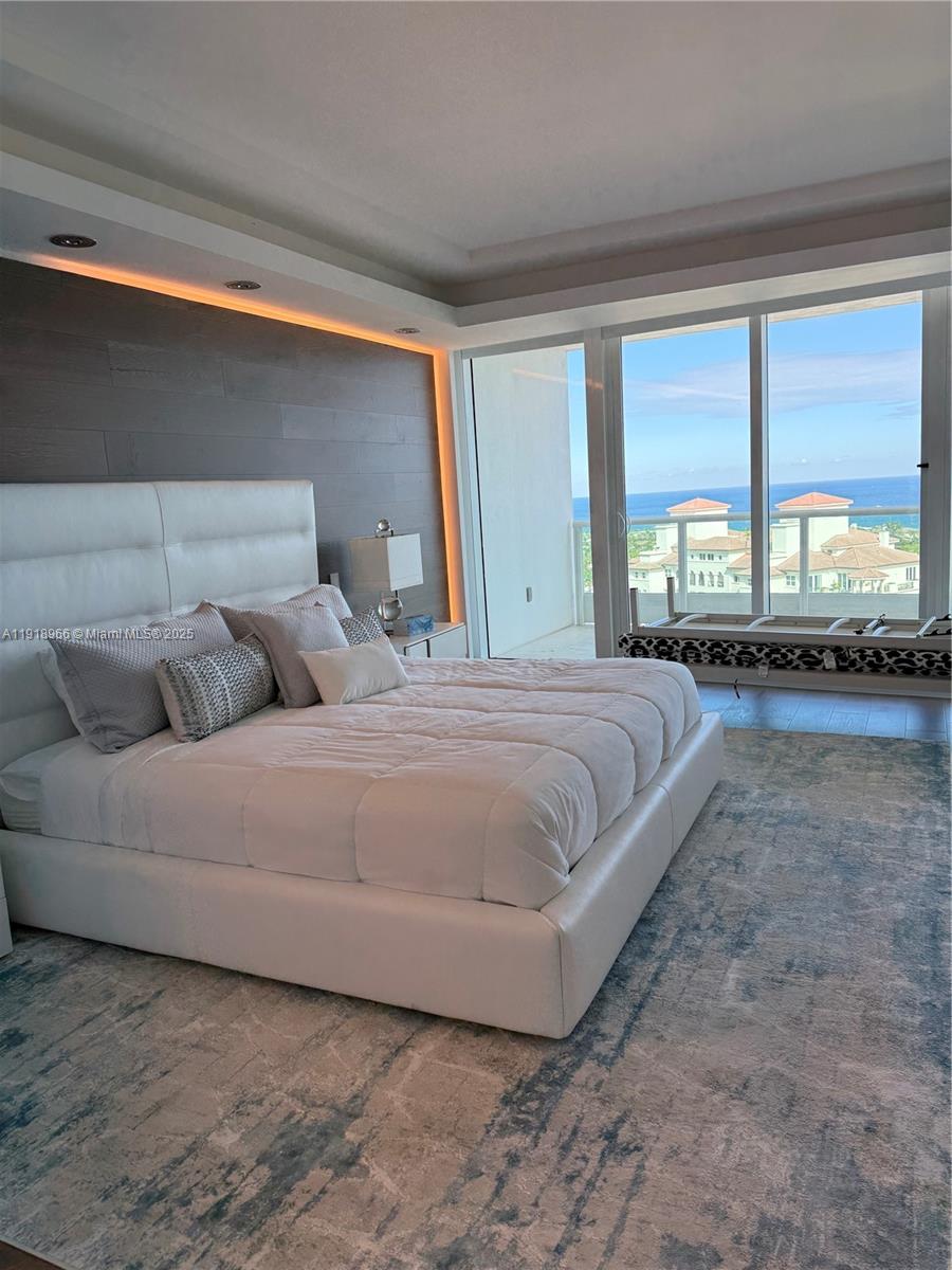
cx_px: 476
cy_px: 635
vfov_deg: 71.6
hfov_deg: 56.8
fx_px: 880
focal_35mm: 24
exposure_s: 1/559
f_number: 1.78
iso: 100
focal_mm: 6.76
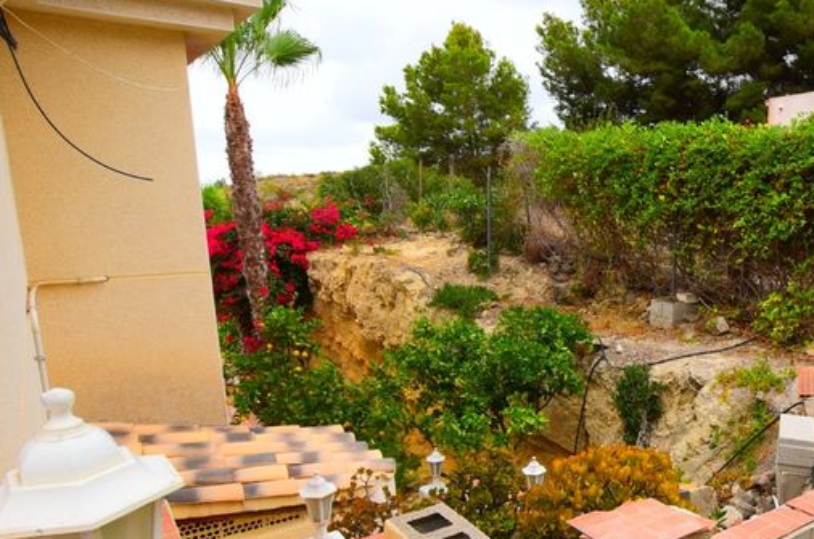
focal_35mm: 28
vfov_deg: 45.8
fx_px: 632
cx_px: 657
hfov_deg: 60.1
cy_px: 339
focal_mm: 10
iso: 200
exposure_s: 1/250
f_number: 7.1
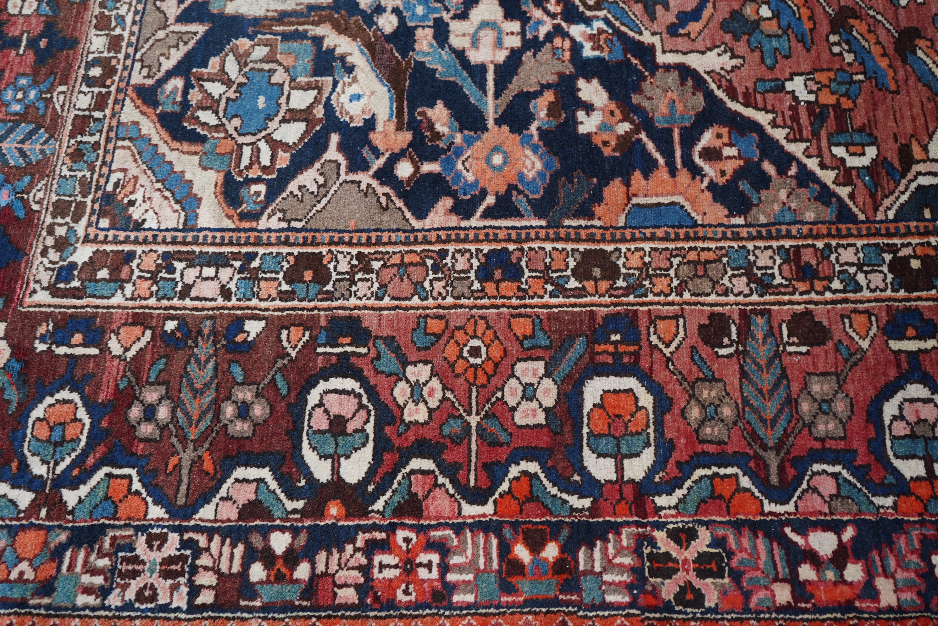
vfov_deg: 41.1
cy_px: 313
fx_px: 834
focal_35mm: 32
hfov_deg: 58.7
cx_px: 469
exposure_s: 1/80
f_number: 5.6
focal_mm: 32
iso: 160
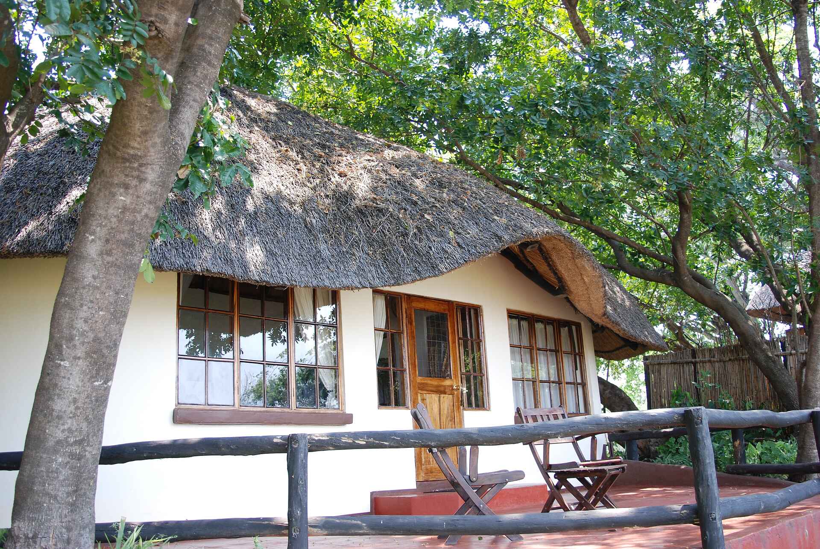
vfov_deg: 40.1
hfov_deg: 57.2
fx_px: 753
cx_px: 410
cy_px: 274
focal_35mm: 33
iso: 250
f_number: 5
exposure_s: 1/100
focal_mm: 22
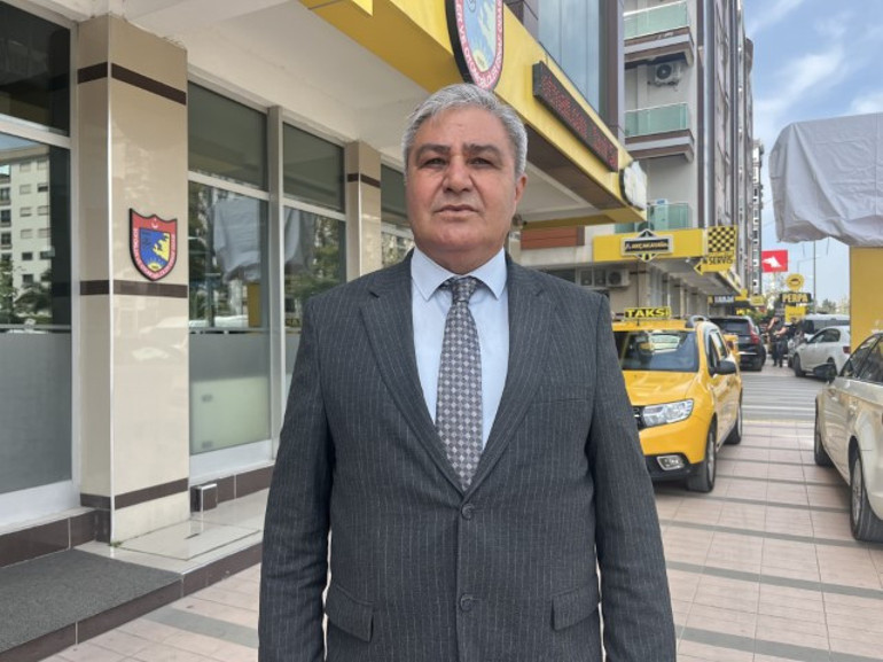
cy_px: 331
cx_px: 442
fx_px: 663
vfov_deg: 53.0
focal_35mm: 26
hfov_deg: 67.3
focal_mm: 5.1
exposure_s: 1/975
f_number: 1.6
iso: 50
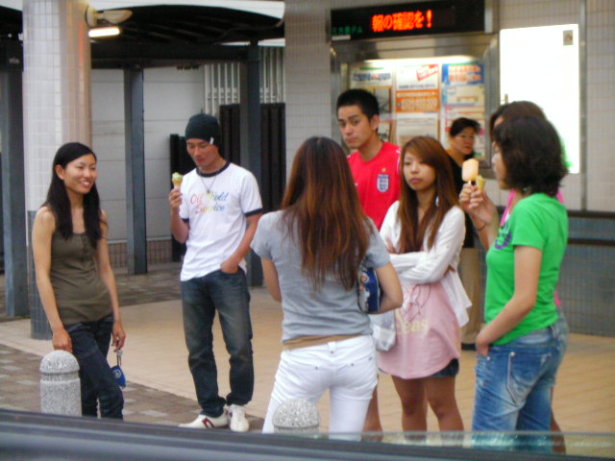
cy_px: 230
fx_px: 1475
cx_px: 308
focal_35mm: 83
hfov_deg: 23.6
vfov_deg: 17.8
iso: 331
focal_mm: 14
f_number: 3.8
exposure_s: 1/48
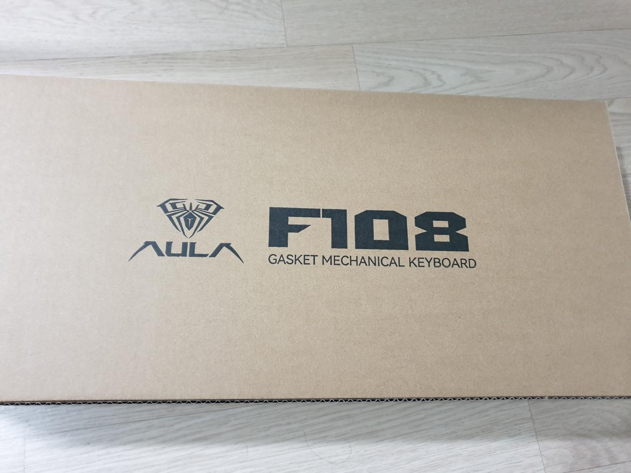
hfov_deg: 67.3
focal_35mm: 26
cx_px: 316
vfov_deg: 53.1
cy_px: 236
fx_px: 474
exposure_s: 1/40
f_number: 1.5
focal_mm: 4.3
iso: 320
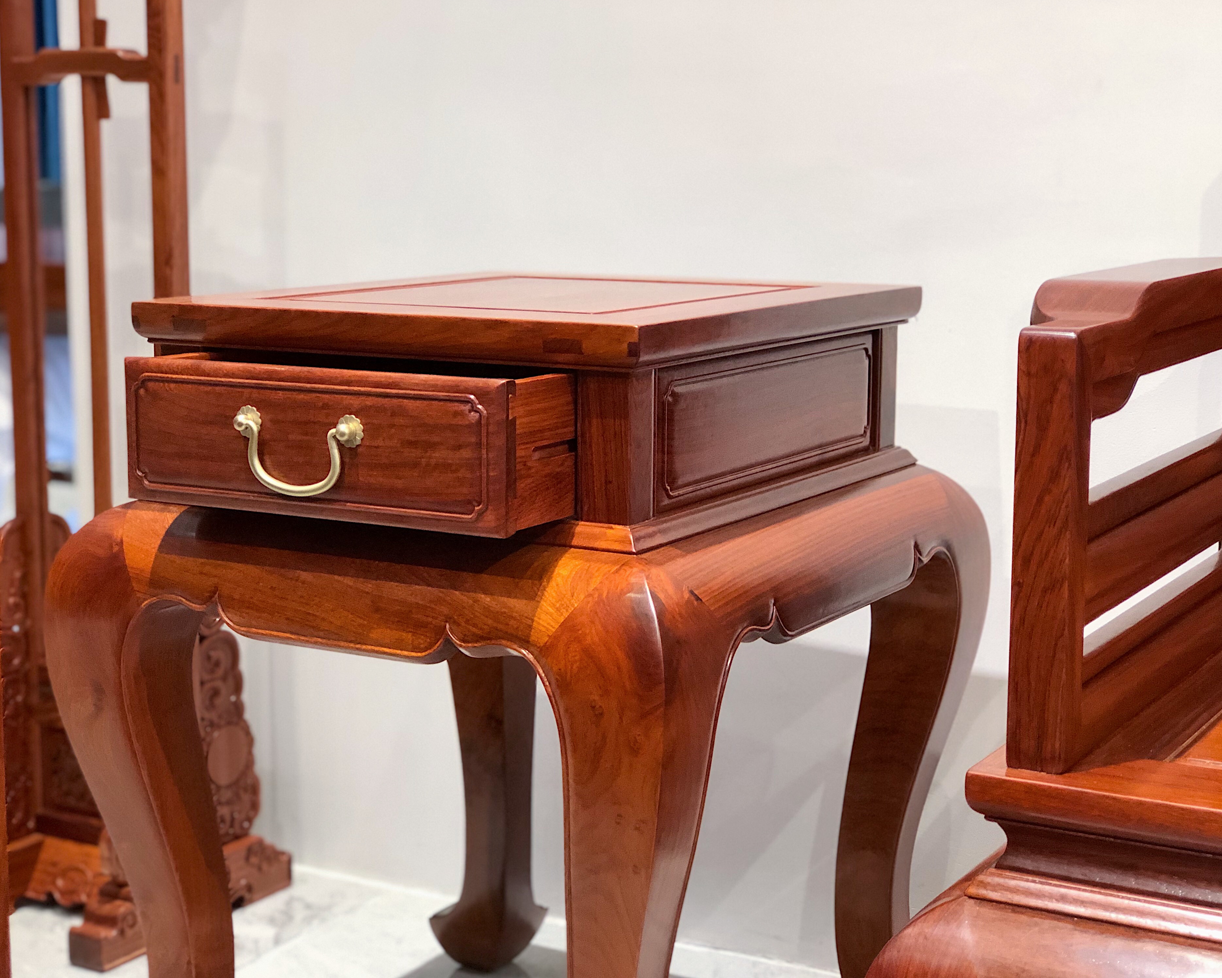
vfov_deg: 25.4
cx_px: 612
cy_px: 485
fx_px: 2170
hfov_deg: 31.5
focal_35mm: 60
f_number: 2.8
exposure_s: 1/33
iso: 100
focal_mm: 6.6
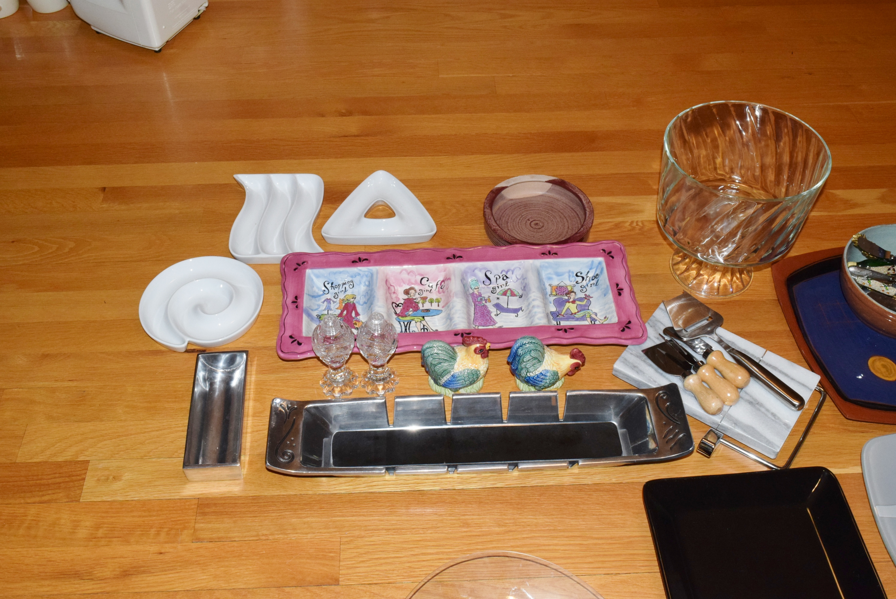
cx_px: 448
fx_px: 897
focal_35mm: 36
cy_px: 300
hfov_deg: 53.1
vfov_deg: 36.9
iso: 1600
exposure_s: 1/100
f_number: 13
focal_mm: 24
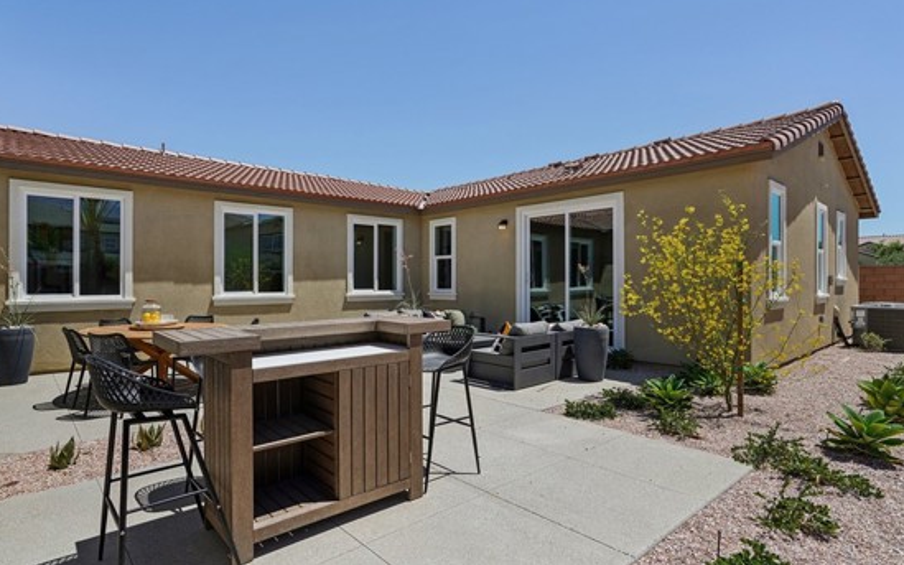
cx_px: 410
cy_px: 290
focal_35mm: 19
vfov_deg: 62.2
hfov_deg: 87.8
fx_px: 468
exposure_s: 1/400
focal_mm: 16
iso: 100
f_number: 7.1
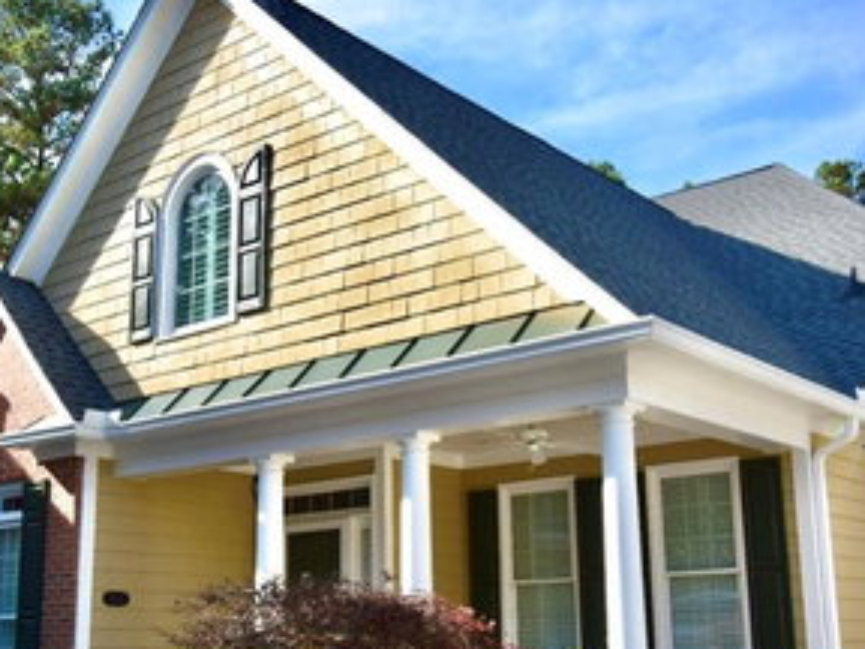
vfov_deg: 30.2
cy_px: 382
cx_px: 387
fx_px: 1199
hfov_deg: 39.6
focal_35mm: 48
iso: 400
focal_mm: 20
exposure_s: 1/400
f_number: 11
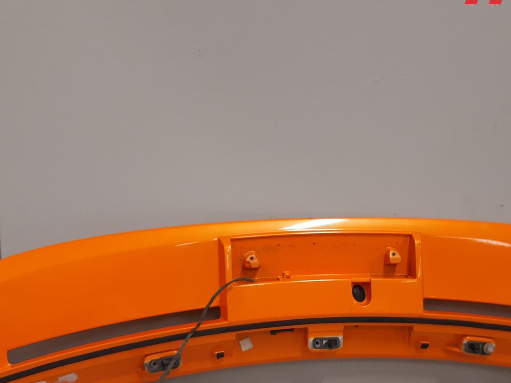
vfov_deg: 32.6
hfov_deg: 42.8
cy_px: 257
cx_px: 291
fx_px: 650
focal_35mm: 44
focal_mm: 3.93
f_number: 1.7
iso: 125
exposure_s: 1/50
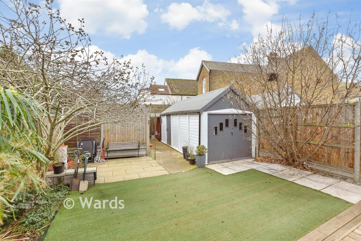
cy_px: 120
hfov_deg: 100.4
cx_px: 180
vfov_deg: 77.3
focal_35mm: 15
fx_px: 150
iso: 200
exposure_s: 1/40
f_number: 8
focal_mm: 10
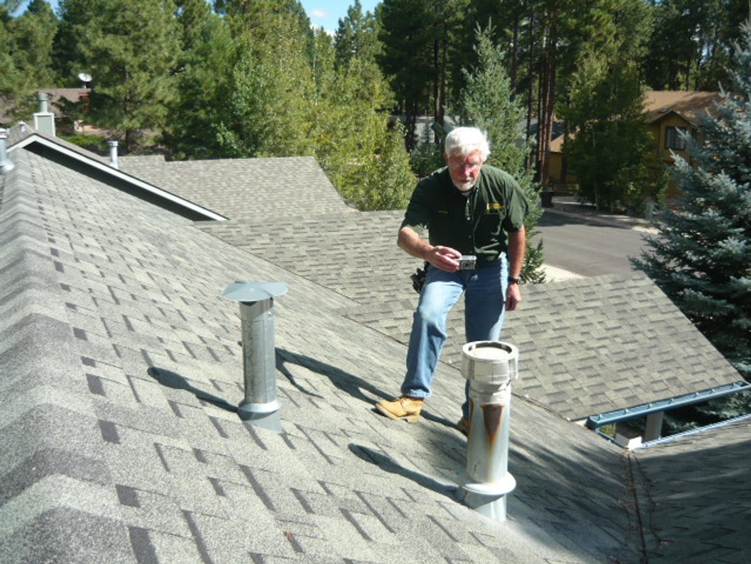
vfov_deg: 43.0
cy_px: 282
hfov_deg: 55.3
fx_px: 716
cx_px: 376
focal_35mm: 33
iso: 100
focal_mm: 5.5
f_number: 8
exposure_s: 1/125
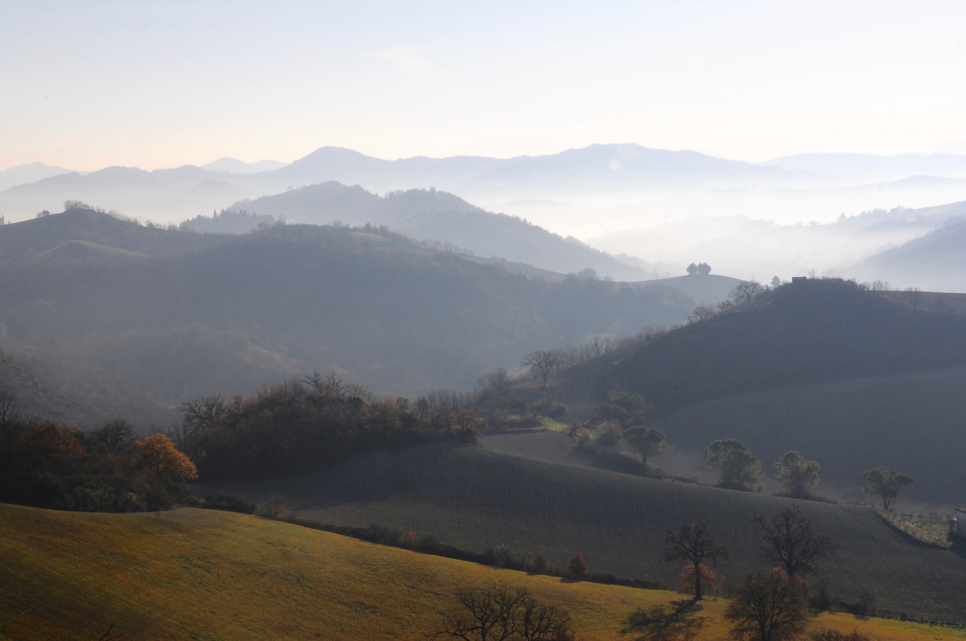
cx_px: 483
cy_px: 320
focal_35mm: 78
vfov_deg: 17.4
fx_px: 2090
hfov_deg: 26.0
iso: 200
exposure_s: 1/160
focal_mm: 52
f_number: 22
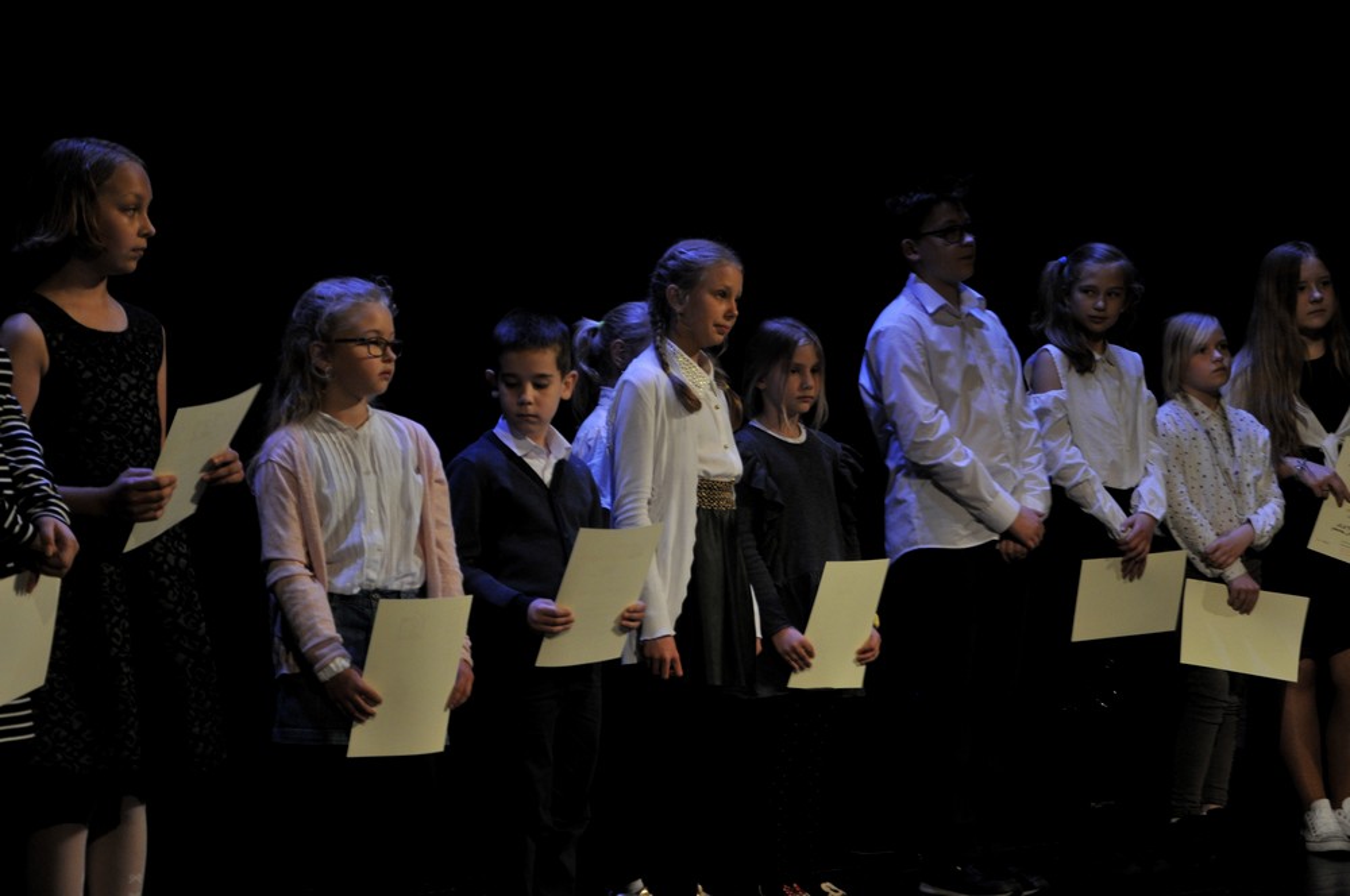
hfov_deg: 23.4
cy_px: 448
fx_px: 3258
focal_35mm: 87
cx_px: 675
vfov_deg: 15.7
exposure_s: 1/40
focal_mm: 58
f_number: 5
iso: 500
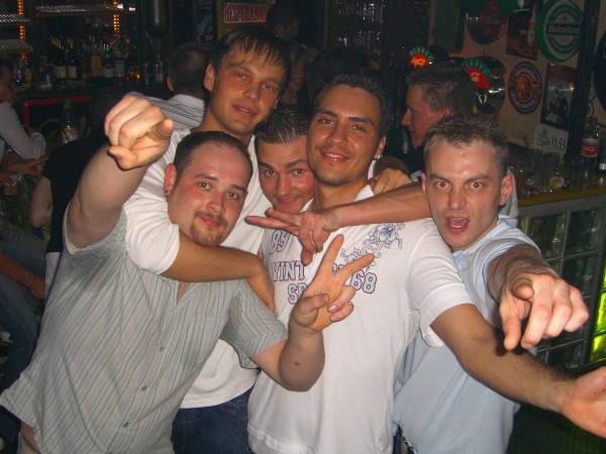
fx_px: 805
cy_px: 227
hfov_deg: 41.2
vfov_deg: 31.5
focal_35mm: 46
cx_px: 303
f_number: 3.1
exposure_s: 1/60
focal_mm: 9.5
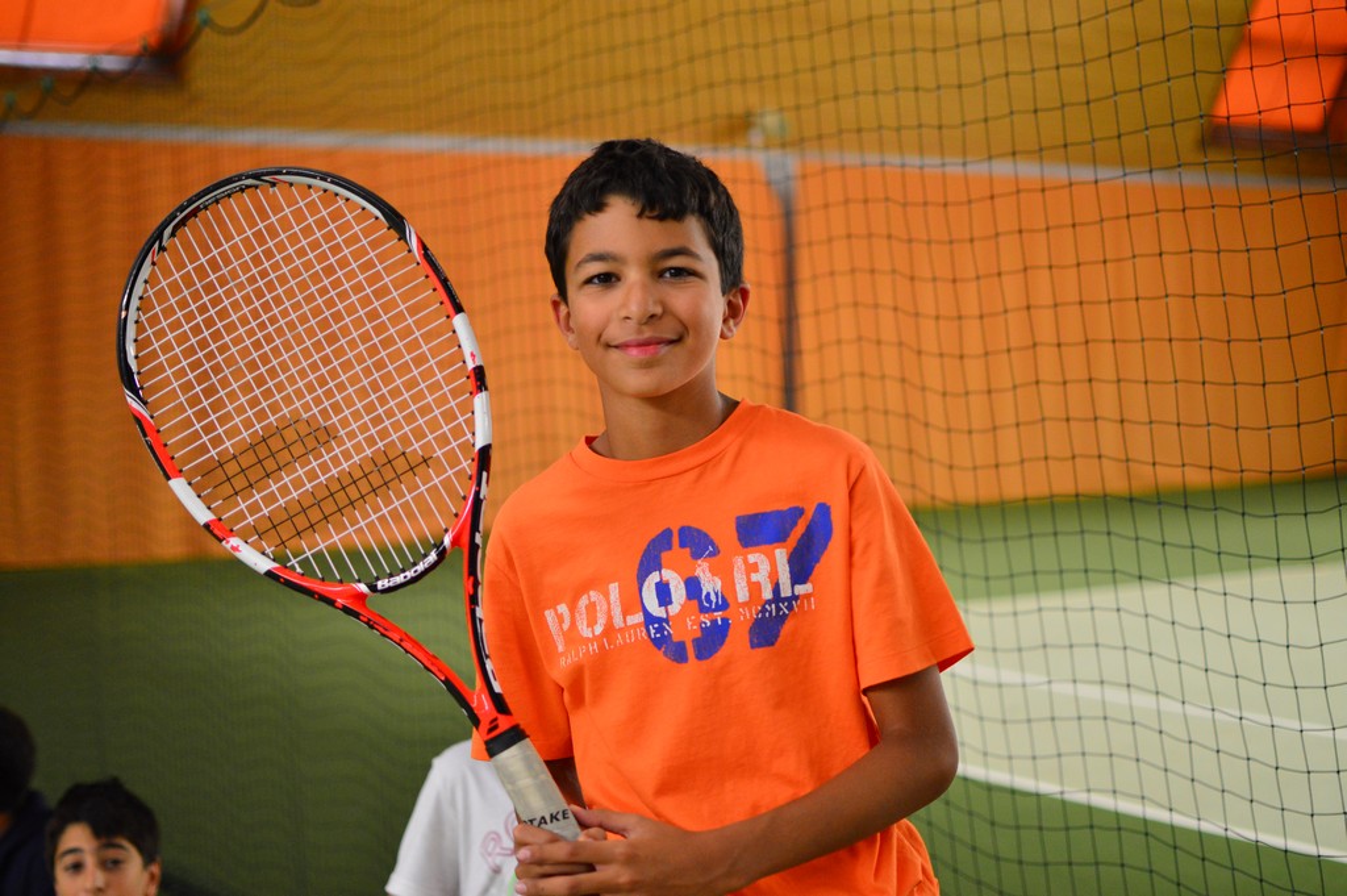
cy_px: 448
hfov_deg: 37.9
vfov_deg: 25.7
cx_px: 674
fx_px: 1963
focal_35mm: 52
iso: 800
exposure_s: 1/250
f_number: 1.8
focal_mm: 35
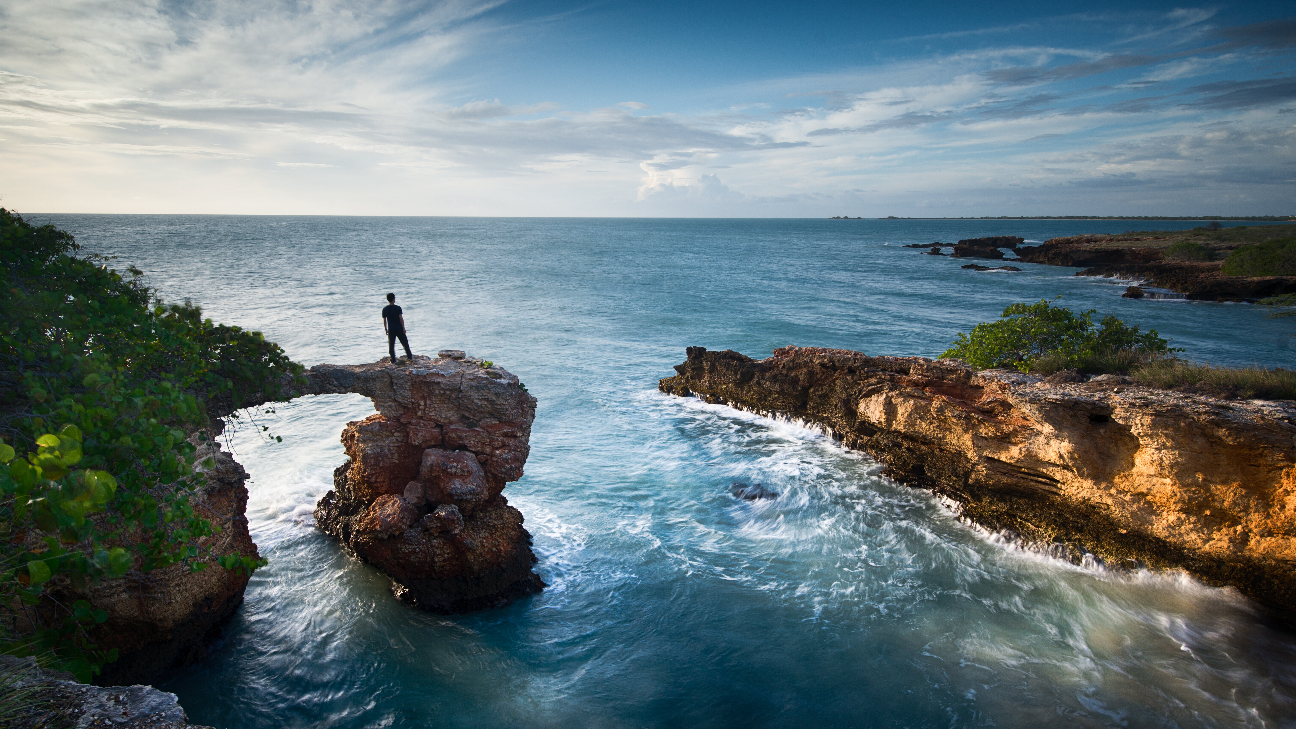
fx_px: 687
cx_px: 650
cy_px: 407
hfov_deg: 86.6
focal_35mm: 20
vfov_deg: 55.7
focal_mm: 19
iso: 200
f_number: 8
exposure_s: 1/2
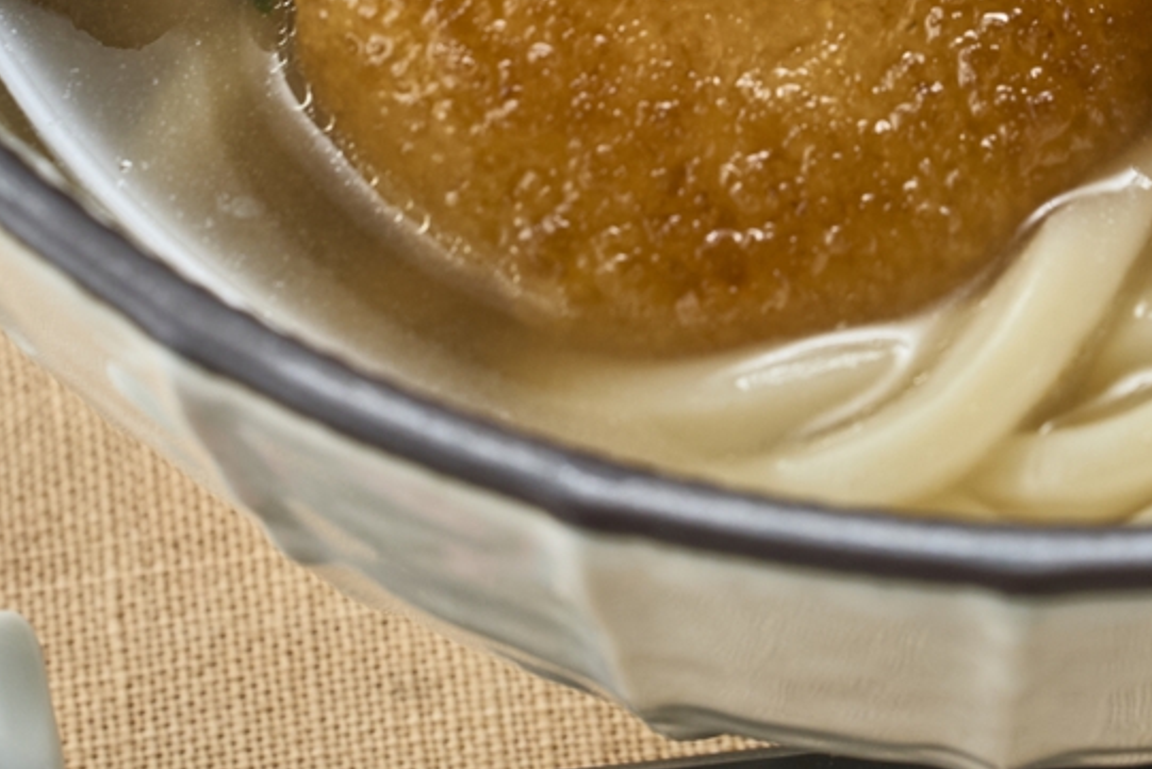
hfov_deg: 8.4
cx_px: 856
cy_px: -297
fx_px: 7874
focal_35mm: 246
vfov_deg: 5.5
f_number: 9
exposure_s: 1/100
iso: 320
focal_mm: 70
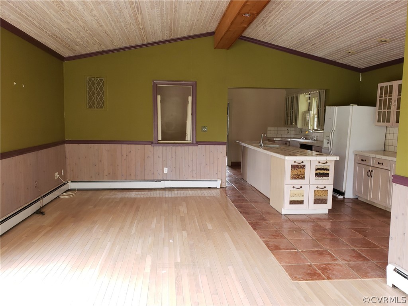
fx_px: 306
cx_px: 204
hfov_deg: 67.3
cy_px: 153
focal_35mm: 26
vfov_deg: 53.1
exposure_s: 1/33
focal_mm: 4.3
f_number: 2.4
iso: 100
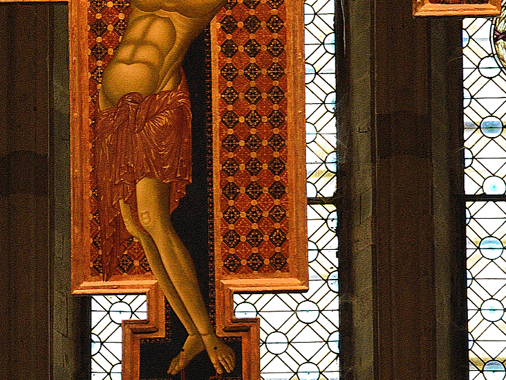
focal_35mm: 276
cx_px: 204
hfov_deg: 7.2
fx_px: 4034
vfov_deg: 5.4
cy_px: 113
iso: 5000
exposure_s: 1/400
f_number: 6.3
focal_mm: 105
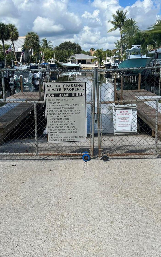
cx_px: 77
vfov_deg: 51.5
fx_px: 267
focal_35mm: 38
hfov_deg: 33.6
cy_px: 126
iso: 50
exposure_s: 1/5882
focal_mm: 5.7
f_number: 1.5
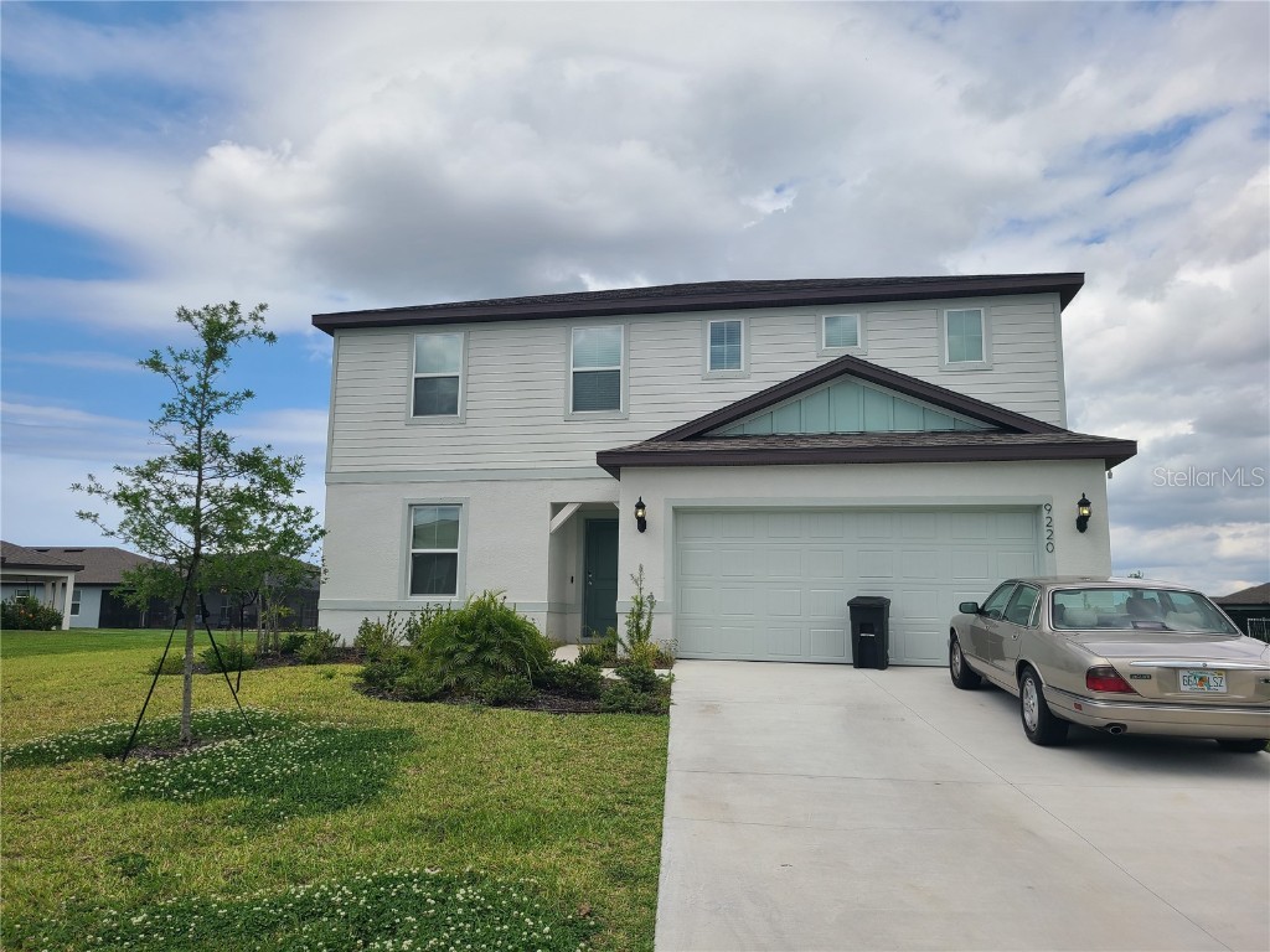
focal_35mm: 26
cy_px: 476
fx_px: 954
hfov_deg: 67.3
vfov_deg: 53.1
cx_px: 635
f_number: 1.8
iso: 40
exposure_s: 1/2686
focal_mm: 5.4
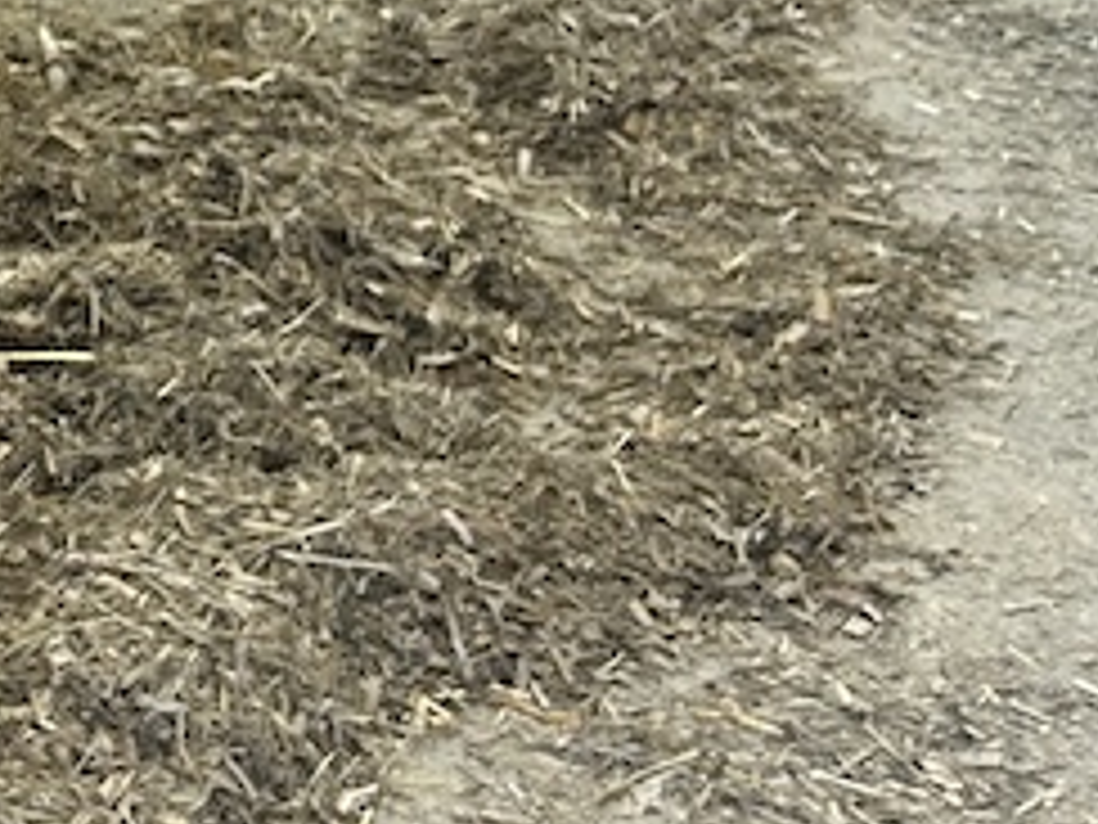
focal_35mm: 128
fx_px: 4060
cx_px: -1287
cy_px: -144
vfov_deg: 11.4
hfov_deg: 12.8
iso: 125
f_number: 1.5
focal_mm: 5.7
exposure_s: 1/121
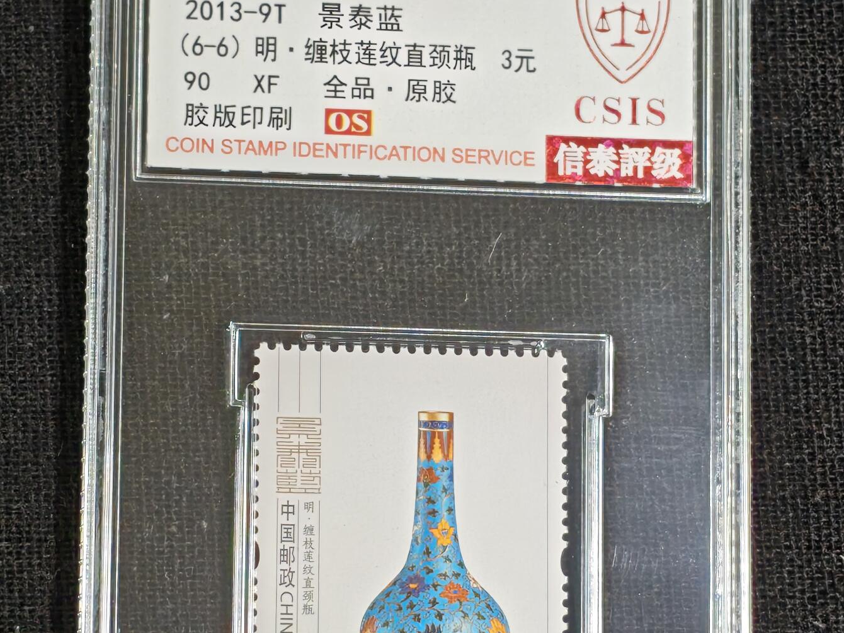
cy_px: 425
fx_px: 3438
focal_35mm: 141
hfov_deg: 14.0
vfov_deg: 10.5
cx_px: 425
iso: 50
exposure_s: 1/462
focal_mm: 4.94
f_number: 1.5
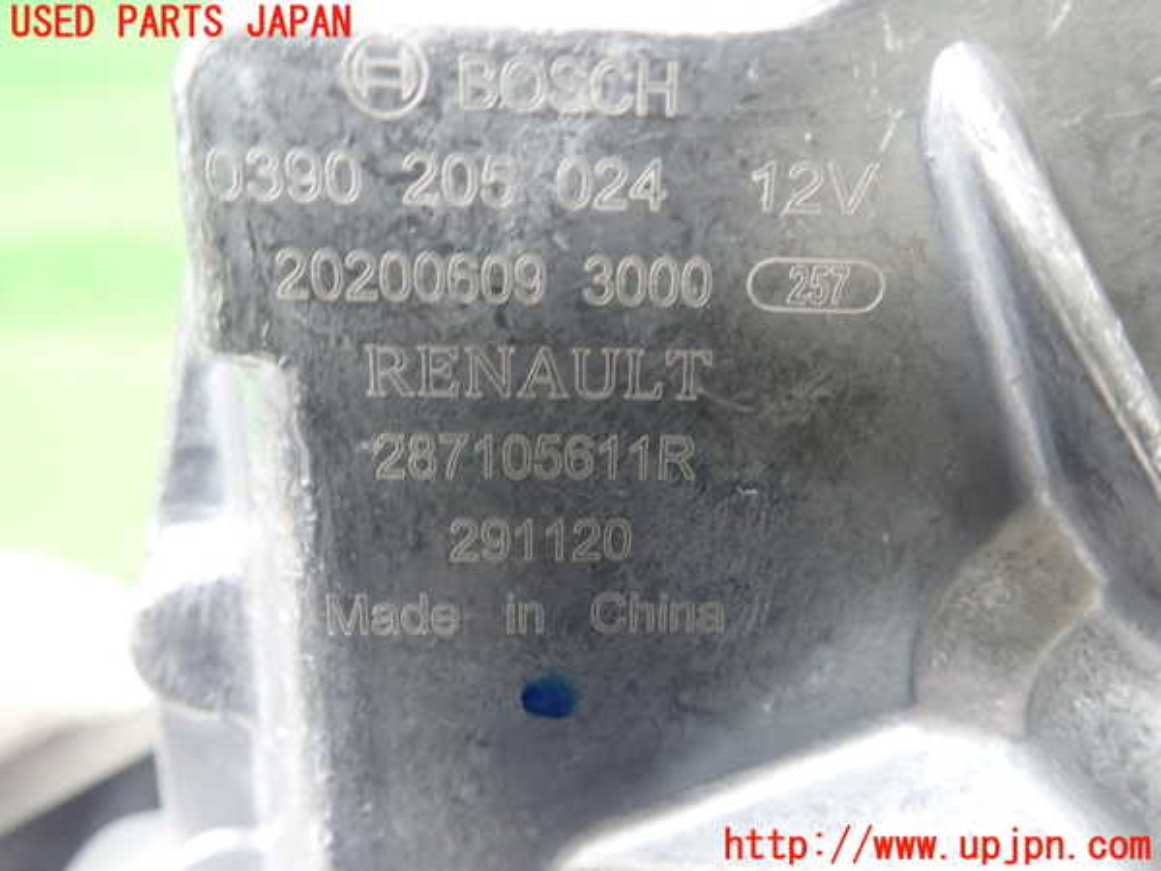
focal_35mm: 30
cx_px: 580
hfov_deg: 60.0
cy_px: 436
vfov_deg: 46.8
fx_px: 1006
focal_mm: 5.5
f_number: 2.3
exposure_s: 1/50
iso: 800
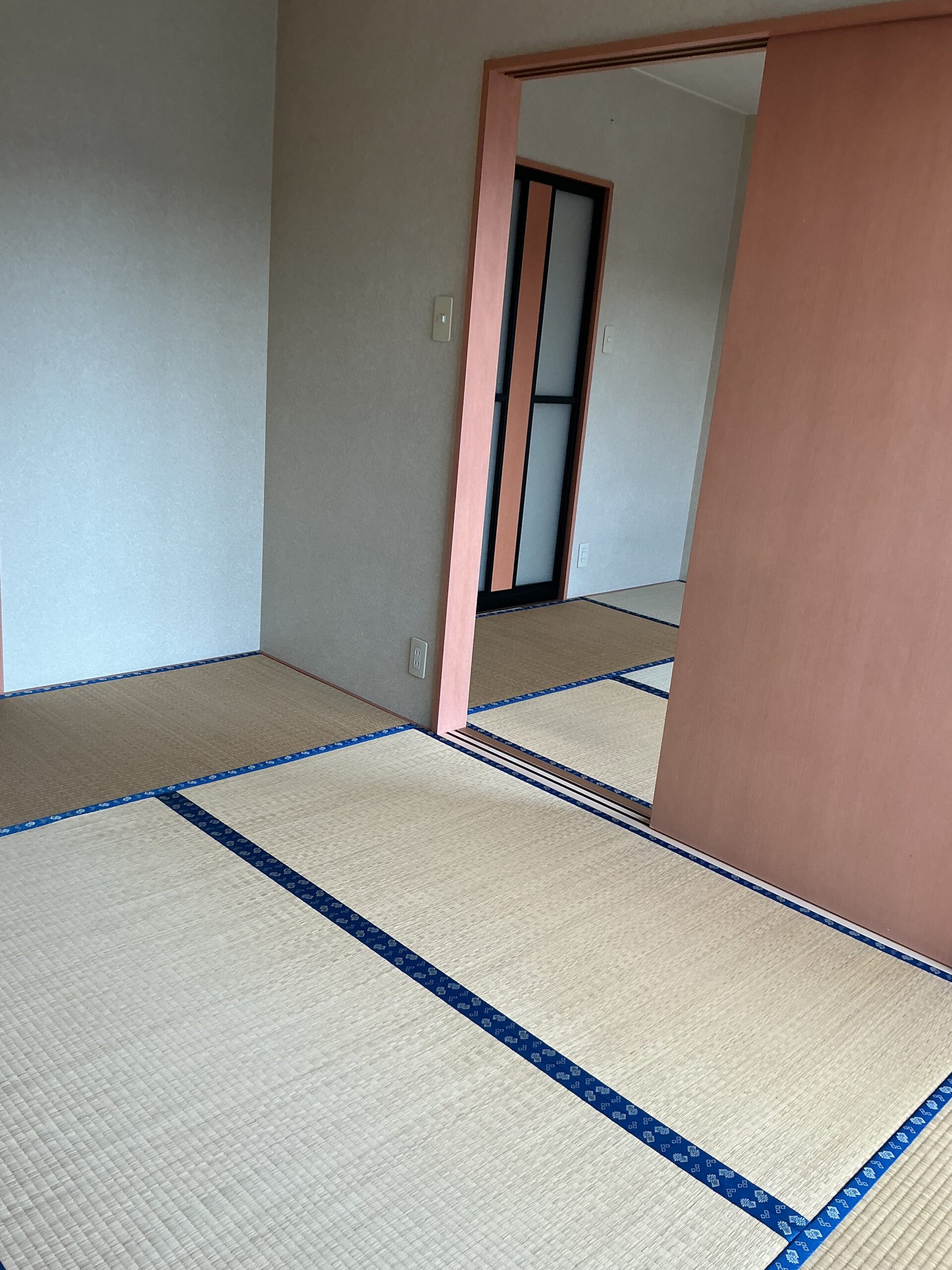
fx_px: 1063
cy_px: 635
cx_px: 476
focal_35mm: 29
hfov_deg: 48.2
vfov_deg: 61.7
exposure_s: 1/100
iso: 40
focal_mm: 3
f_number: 1.8
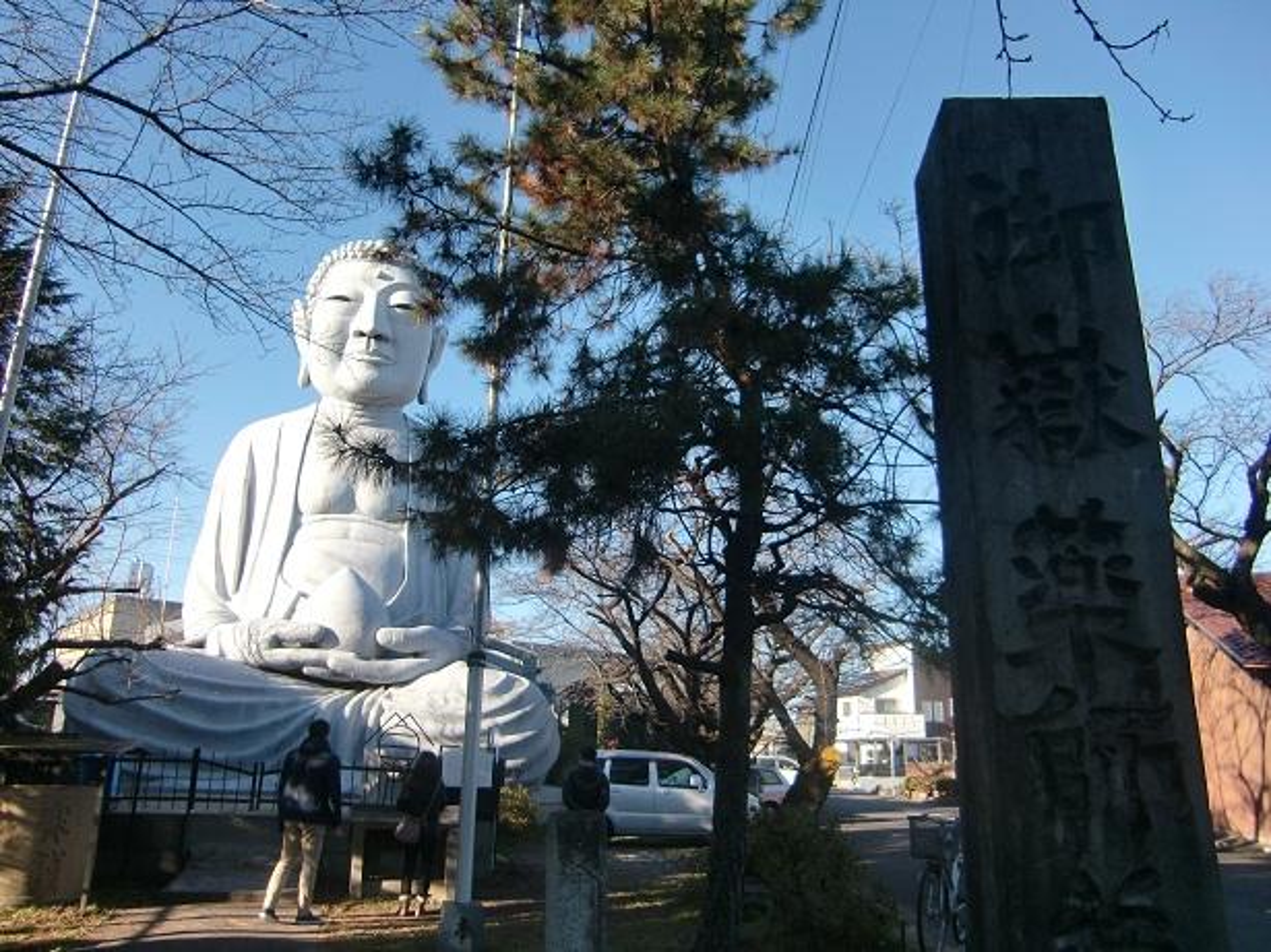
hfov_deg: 63.5
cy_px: 476
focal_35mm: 28
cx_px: 636
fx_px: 1028
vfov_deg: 49.7
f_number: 2.6
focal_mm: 4.9
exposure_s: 1/640
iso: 64
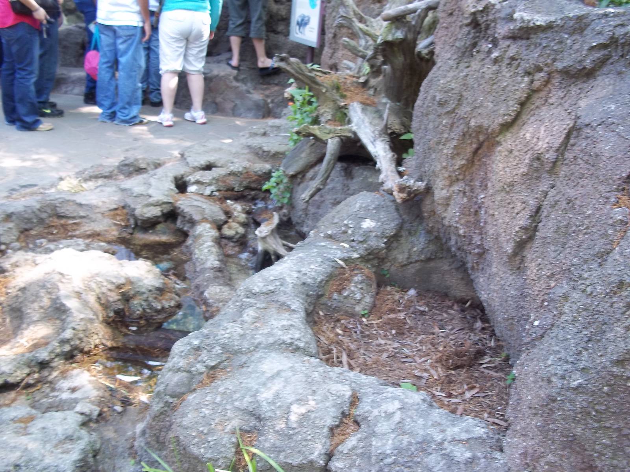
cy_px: 236
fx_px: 655
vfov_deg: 39.7
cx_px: 315
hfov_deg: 51.4
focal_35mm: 36
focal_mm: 6.5
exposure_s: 1/30
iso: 80
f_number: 3.1
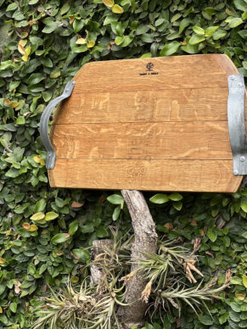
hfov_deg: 16.1
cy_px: 138
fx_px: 875
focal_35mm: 92
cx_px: 142
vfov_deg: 21.3
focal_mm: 9
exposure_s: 1/261
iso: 25
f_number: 2.8
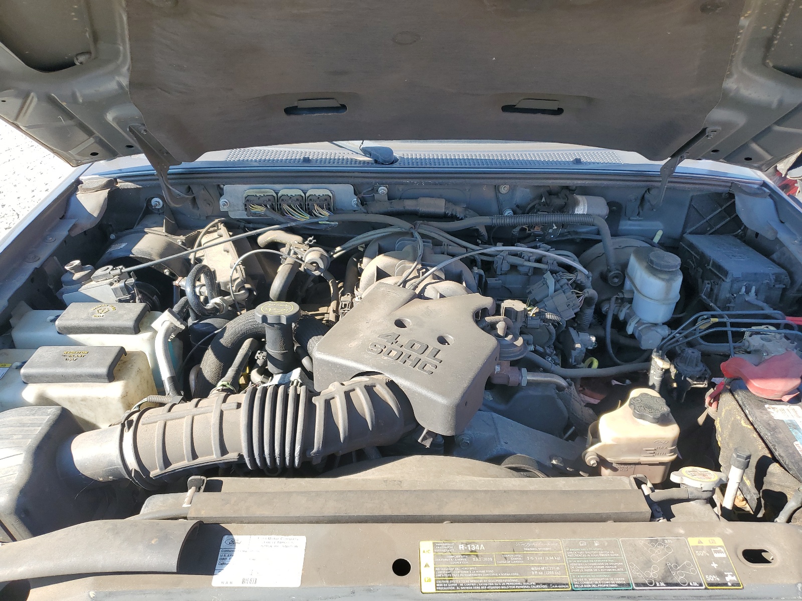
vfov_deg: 53.1
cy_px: 300
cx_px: 401
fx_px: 602
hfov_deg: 67.3
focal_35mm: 26
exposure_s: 1/588
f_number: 1.5
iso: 50
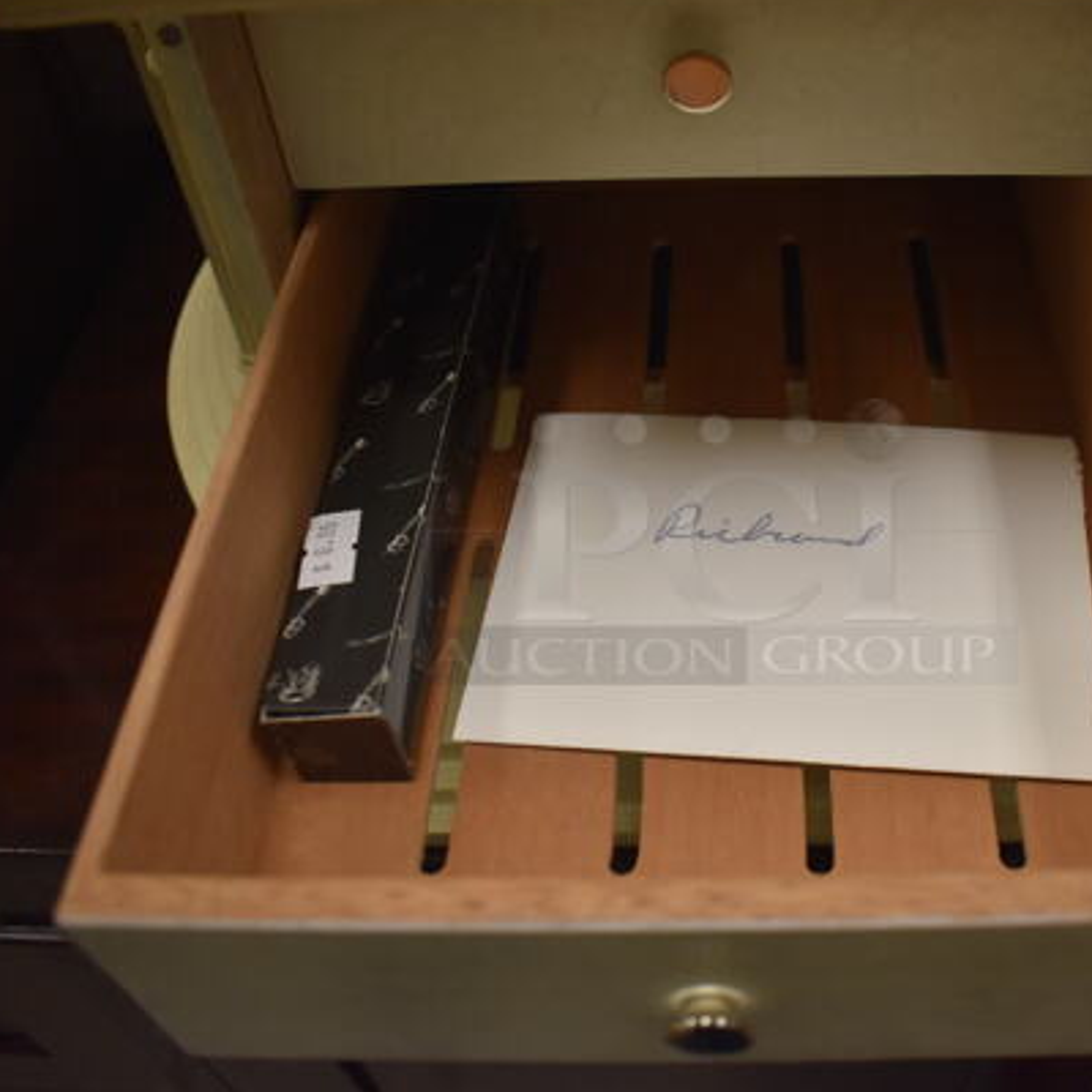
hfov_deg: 46.6
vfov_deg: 47.2
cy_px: 541
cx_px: 715
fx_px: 1249
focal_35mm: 35
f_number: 3.5
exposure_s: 1/200
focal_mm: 18
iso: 800
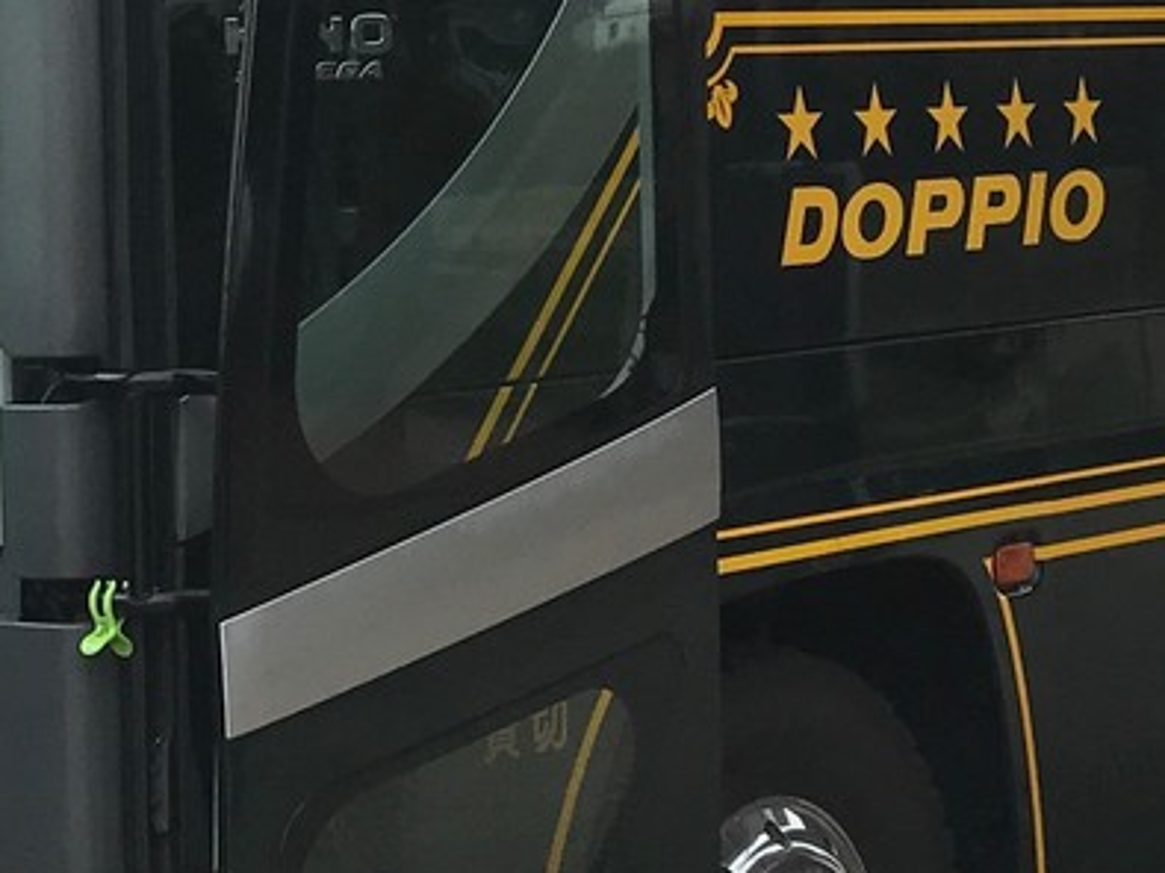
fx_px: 4071
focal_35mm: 121
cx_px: 370
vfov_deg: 12.2
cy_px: 133
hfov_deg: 16.2
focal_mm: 3.99
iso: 20
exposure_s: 1/1681
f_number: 1.8
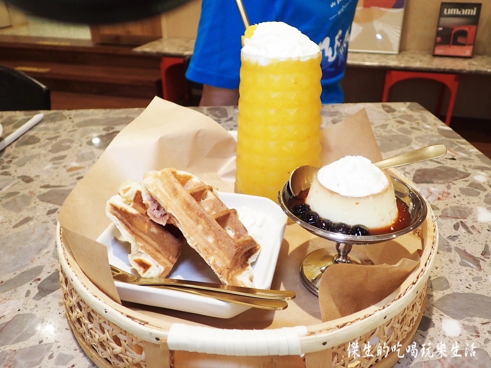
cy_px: 184
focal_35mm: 30
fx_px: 426
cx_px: 246
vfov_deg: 46.8
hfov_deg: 60.0
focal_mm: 5.5
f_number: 2.3
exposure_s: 1/60
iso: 125
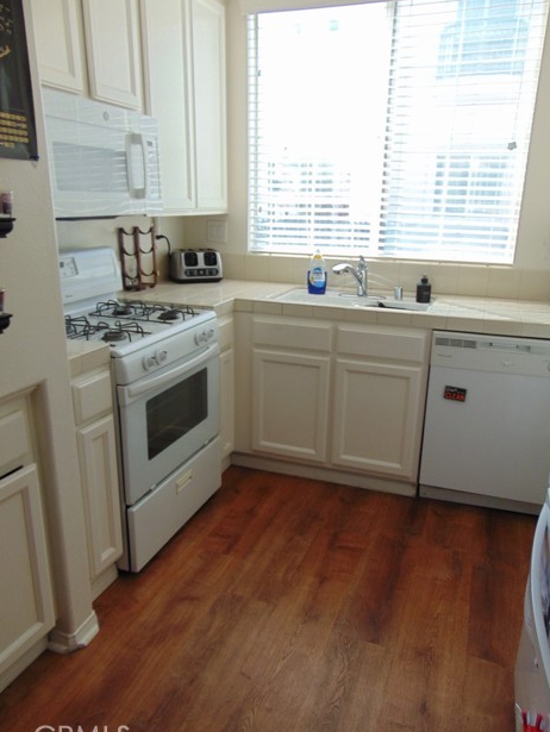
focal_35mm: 26
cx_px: 283
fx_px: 550
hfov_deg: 53.1
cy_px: 373
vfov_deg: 67.3
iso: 80
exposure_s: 1/160
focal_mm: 4.5
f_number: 3
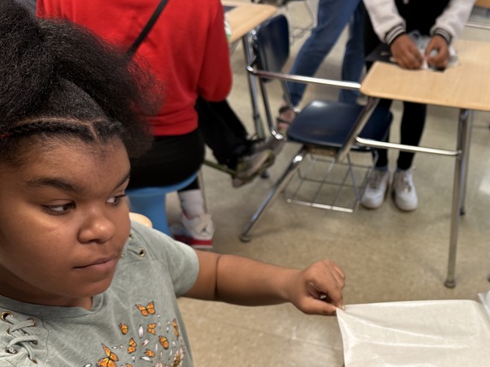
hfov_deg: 41.4
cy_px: 253
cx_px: 411
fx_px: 609
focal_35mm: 43
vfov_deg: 33.2
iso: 160
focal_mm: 6.76
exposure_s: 1/60
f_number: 1.78
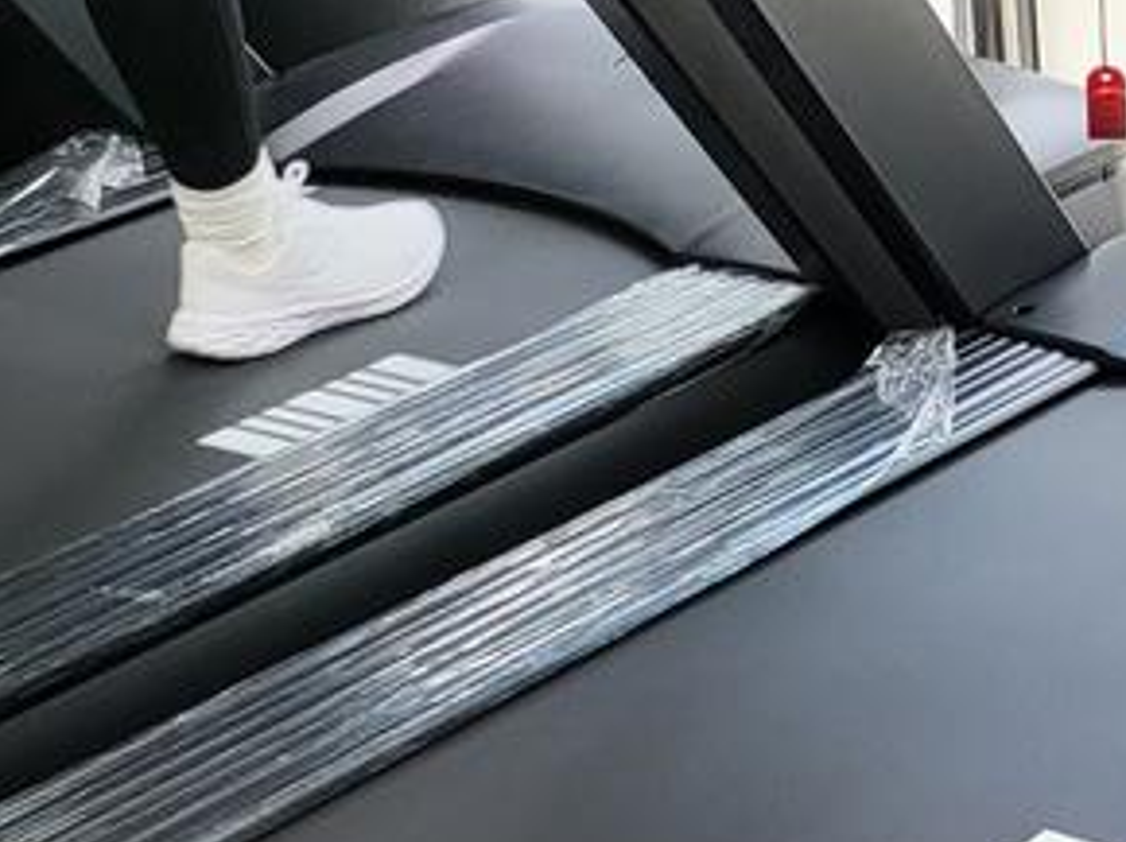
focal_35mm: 106
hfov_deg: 16.3
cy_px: 648
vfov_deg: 13.9
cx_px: 1856
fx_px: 3445
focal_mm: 5
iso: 100
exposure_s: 1/120
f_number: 1.8
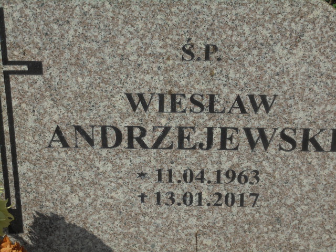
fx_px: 806
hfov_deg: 23.6
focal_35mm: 83
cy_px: 126
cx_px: 168
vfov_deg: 17.8
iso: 100
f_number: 6.7
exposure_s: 1/640
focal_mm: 14.9
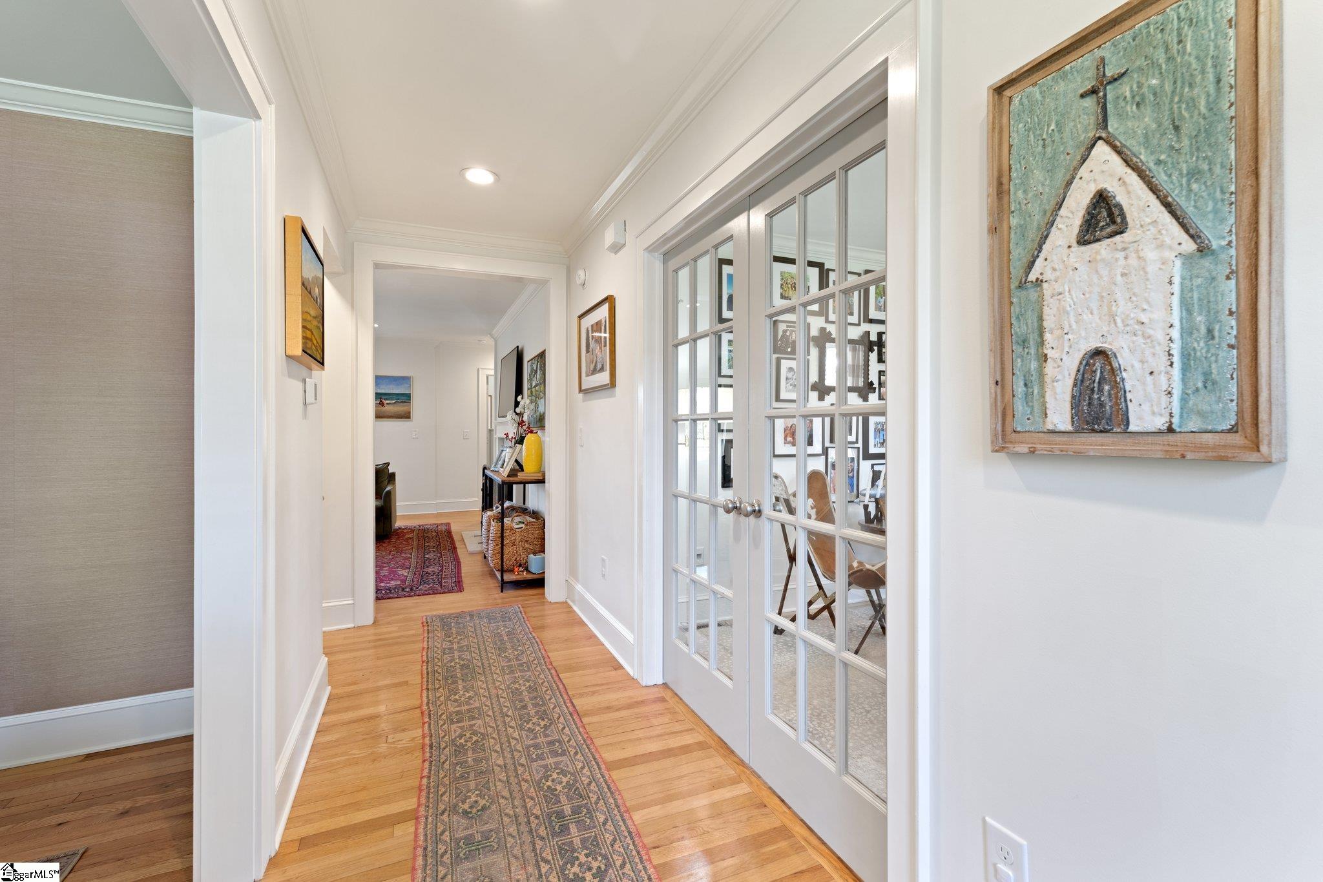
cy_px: 441
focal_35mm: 16
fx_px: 588
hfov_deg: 96.7
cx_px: 662
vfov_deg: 73.7
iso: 250
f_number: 8
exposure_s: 1/2.5
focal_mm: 16
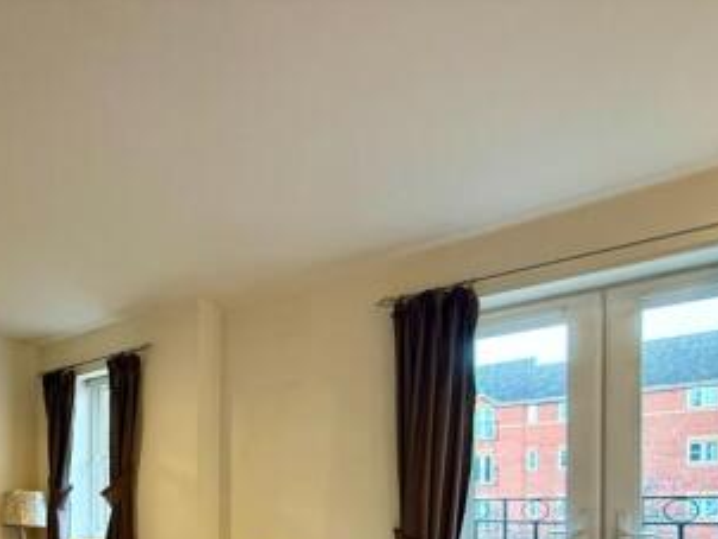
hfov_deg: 57.5
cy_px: 514
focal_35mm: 27
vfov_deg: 45.1
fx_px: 560
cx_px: 92
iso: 320
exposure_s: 1/50
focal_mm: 2.22
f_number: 2.2
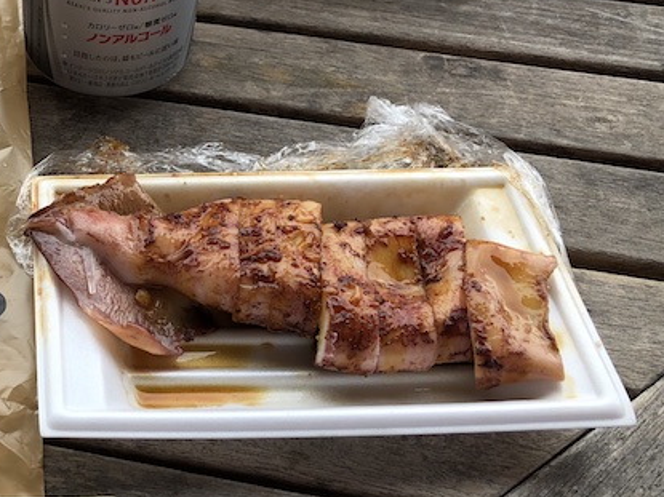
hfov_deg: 33.1
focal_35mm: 54
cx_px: 27
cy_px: 179
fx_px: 1036
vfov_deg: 26.9
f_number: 1.8
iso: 20
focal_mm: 3.99
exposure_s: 1/189
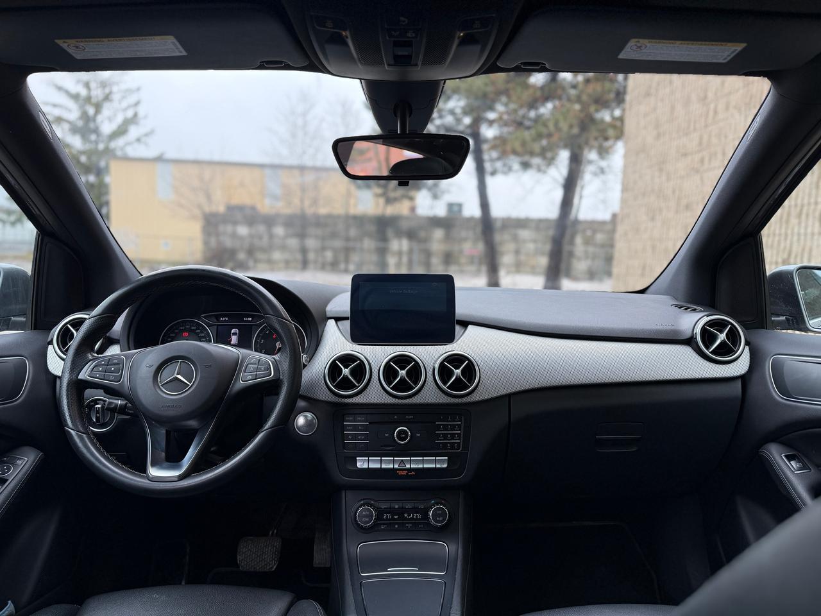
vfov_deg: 56.8
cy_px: 308
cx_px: 410
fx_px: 569
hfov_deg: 71.6
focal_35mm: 24
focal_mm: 6.76
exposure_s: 1/671
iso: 100
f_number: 1.78
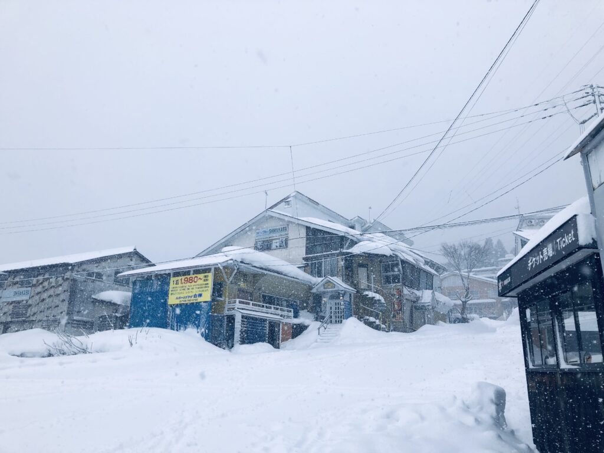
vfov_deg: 49.7
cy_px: 226
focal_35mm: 28
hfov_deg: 63.4
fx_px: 489
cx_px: 302
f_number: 1.8
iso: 20
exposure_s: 1/704
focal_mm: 4
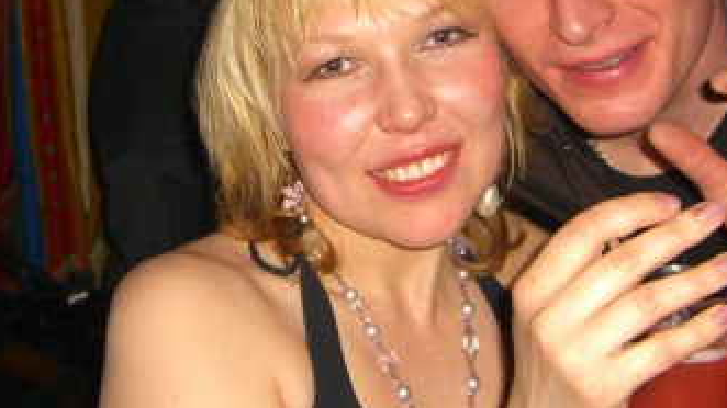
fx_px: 1445
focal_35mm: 75
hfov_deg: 28.2
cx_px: 365
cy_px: 99
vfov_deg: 16.0
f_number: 2.8
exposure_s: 1/60
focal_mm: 7.9
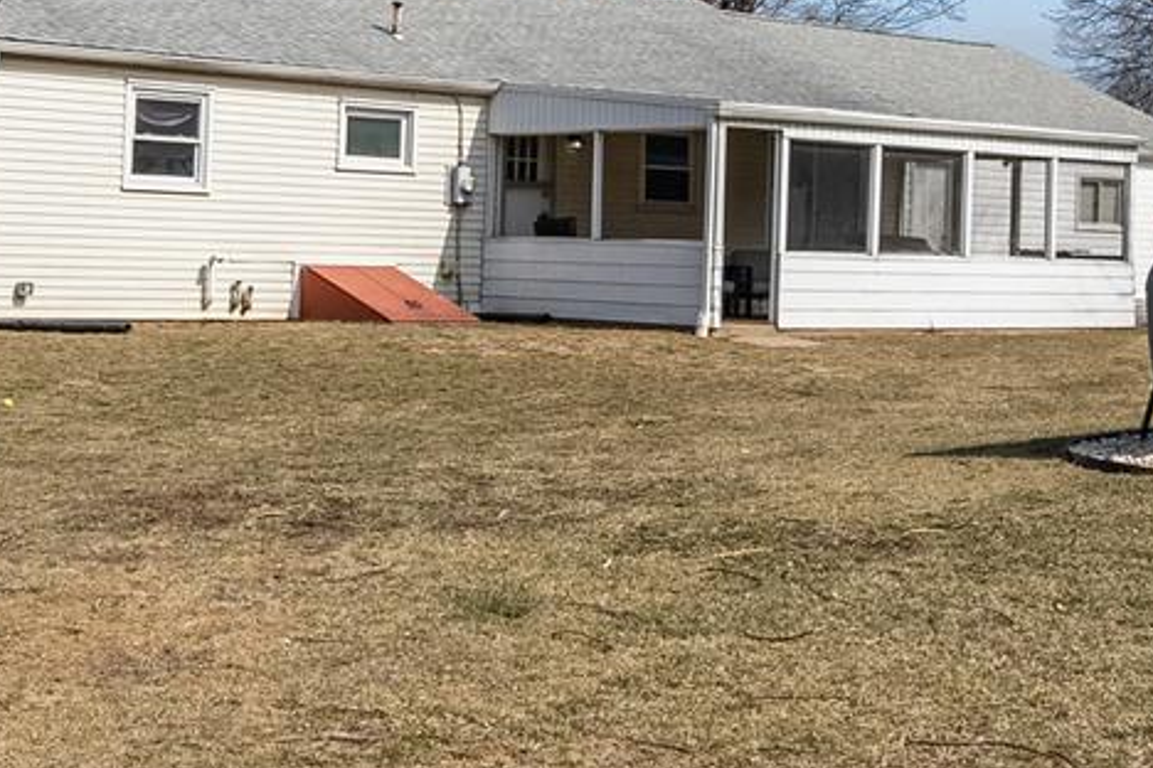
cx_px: 636
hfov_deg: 28.8
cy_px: 348
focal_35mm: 70
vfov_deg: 19.5
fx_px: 2242
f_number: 11
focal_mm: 16
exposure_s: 1/800
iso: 640
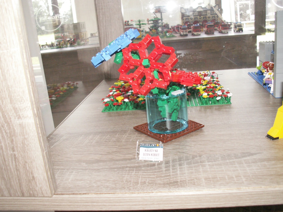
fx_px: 286
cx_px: 142
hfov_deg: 52.6
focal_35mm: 35
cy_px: 106
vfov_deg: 40.7
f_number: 2.8
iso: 160
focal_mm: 5.86
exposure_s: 1/125
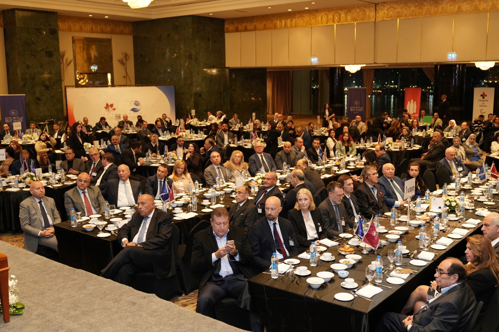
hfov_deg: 50.7
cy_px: 166
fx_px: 527
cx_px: 250
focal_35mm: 38
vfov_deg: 35.1
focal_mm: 38
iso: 2500
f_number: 3.2
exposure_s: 1/125
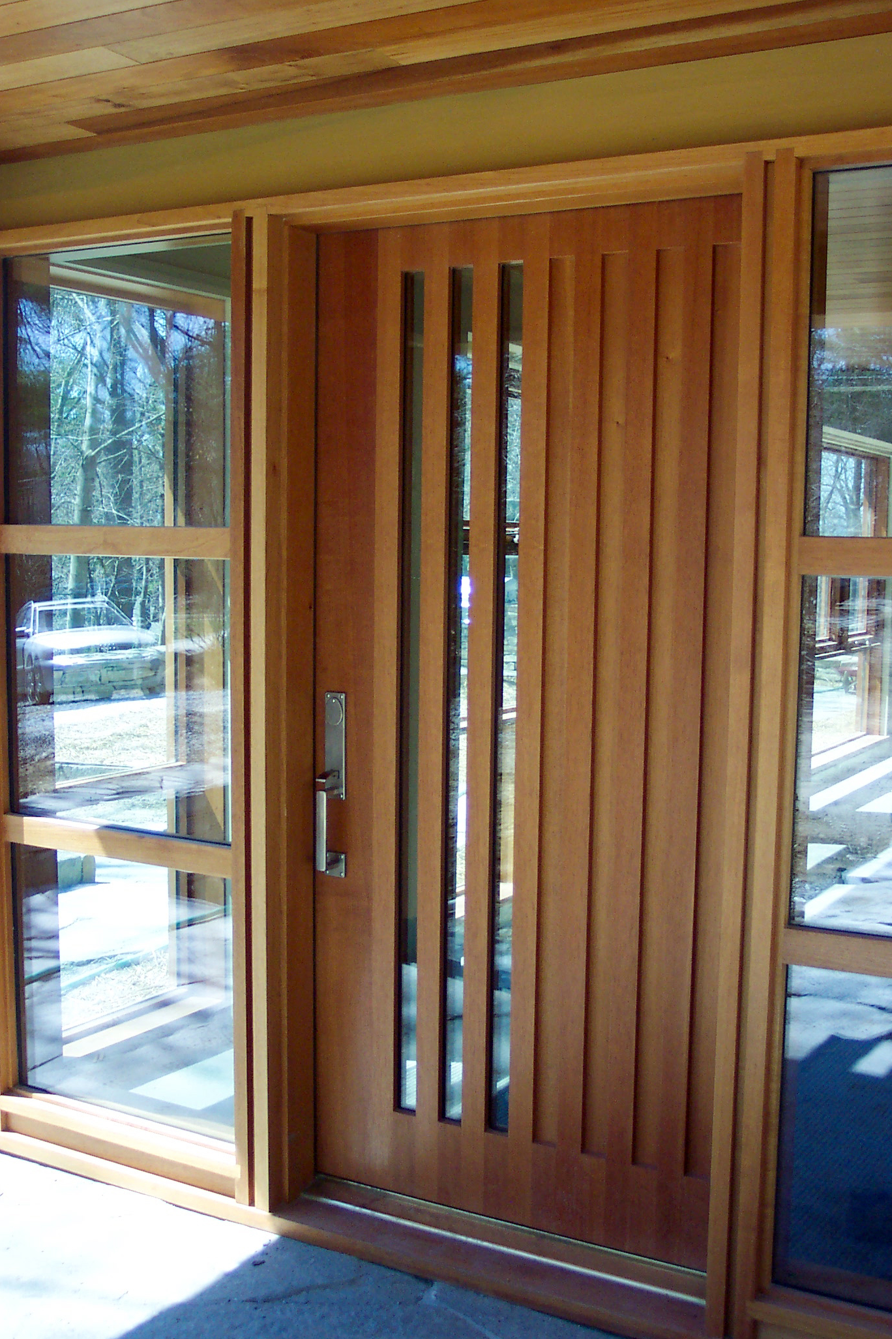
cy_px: 699
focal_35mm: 40
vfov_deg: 48.4
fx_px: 1487
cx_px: 468
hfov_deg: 33.4
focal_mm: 8
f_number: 2.8
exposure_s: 1/350
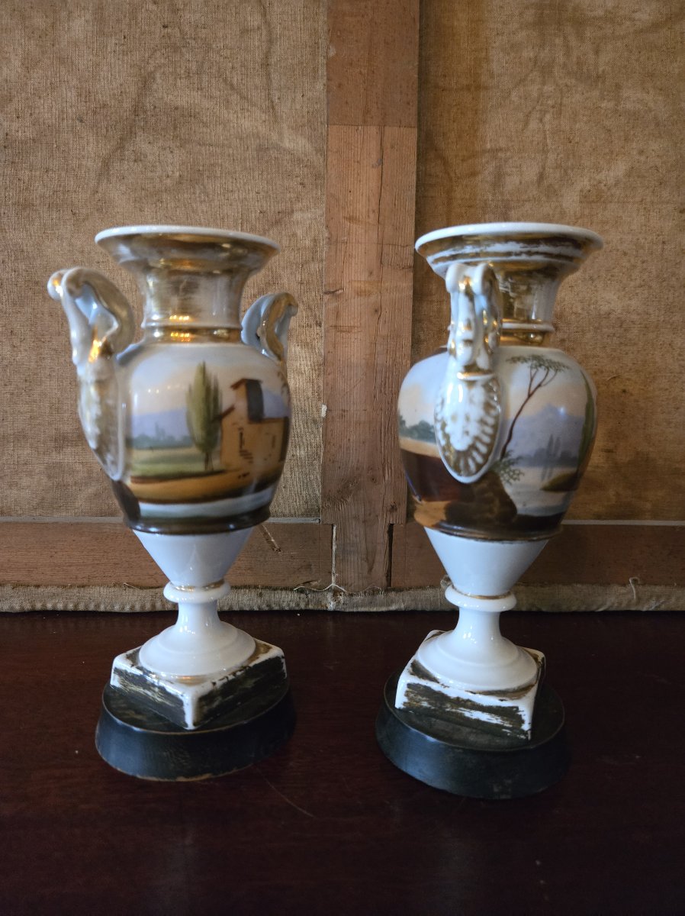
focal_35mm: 23
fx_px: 608
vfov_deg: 74.0
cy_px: 458
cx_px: 342
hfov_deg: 58.8
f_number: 1.8
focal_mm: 5.4
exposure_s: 1/100
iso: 2000
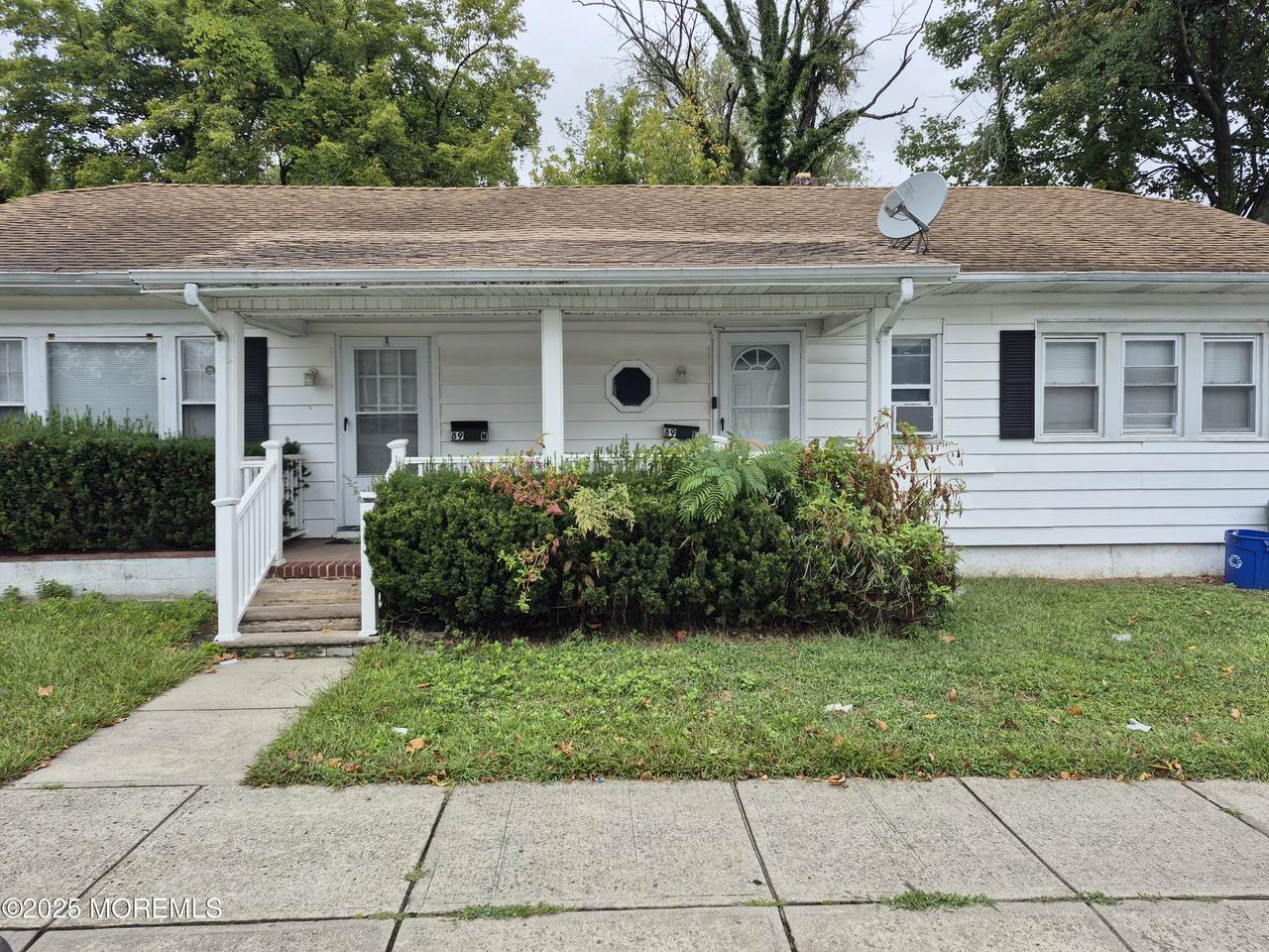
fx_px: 843
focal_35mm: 23
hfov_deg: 73.9
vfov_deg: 58.9
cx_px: 634
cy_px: 476
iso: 25
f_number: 1.8
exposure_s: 1/458
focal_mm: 5.4
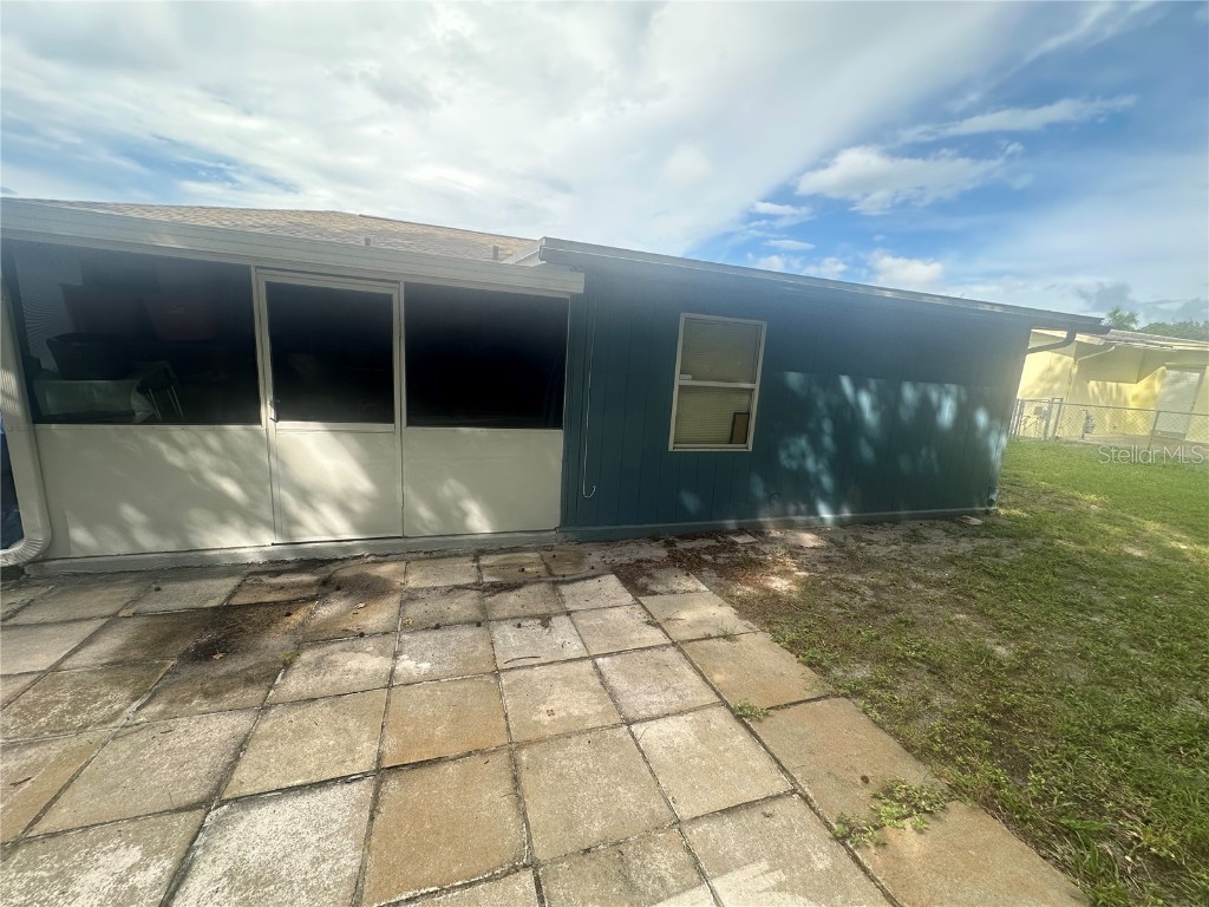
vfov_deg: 85.7
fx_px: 489
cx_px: 604
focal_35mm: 14
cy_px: 454
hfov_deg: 102.1
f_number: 2.2
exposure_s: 1/318
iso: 40
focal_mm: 2.22
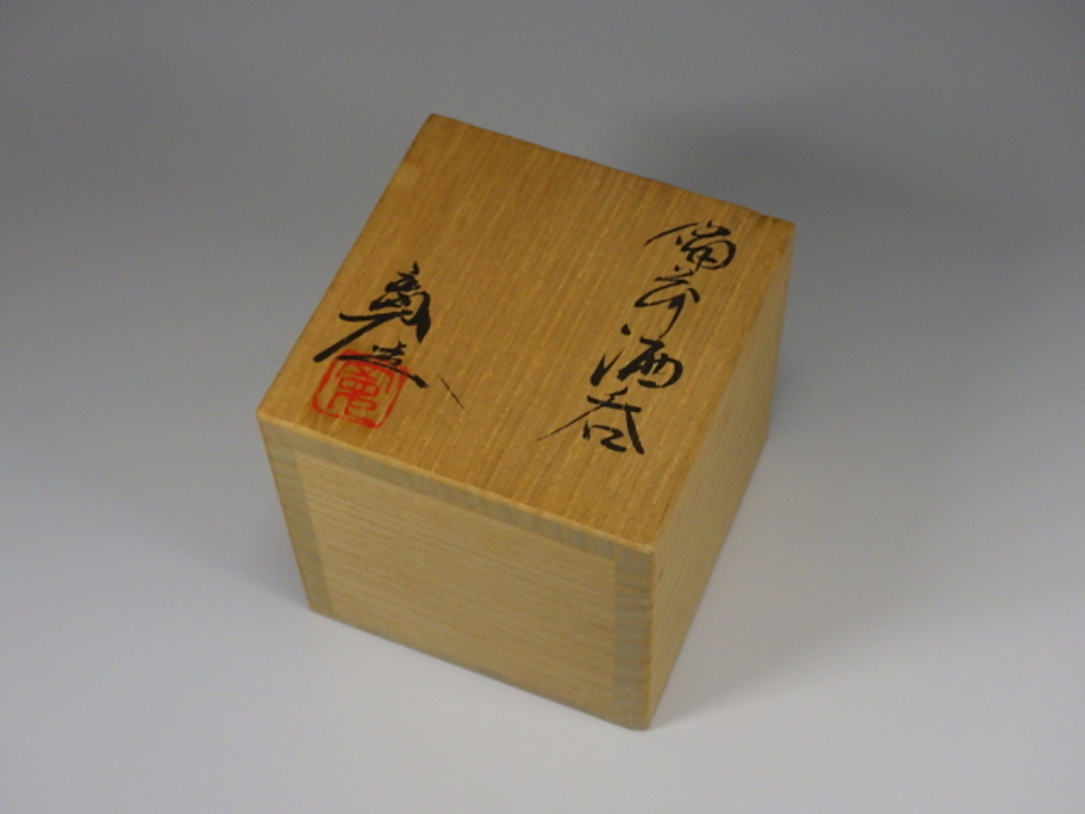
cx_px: 542
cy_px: 407
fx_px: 1943
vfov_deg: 23.7
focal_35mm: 62
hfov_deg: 31.2
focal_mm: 11.1
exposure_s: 1/80
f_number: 4.6
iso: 125
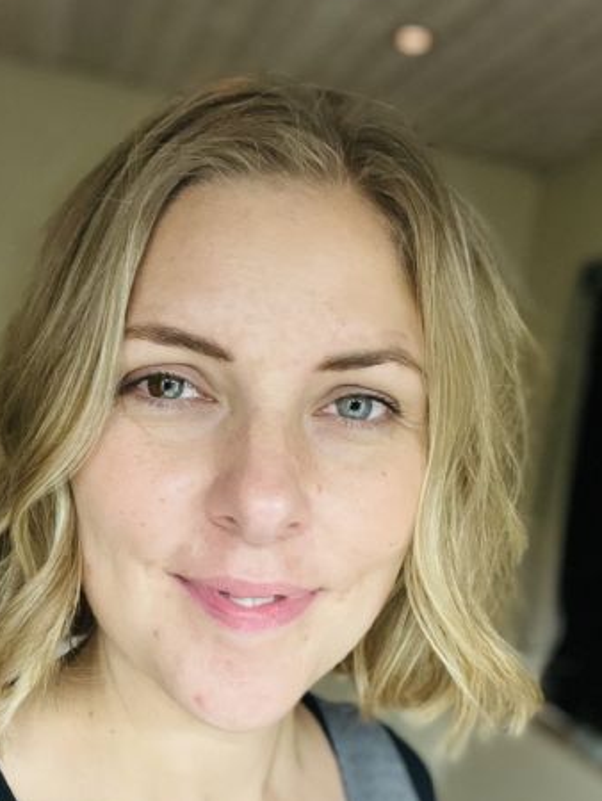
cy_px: 506
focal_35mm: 40
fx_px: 927
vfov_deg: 46.3
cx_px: 249
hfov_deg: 35.9
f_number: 2.2
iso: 400
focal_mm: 2.71
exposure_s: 1/33
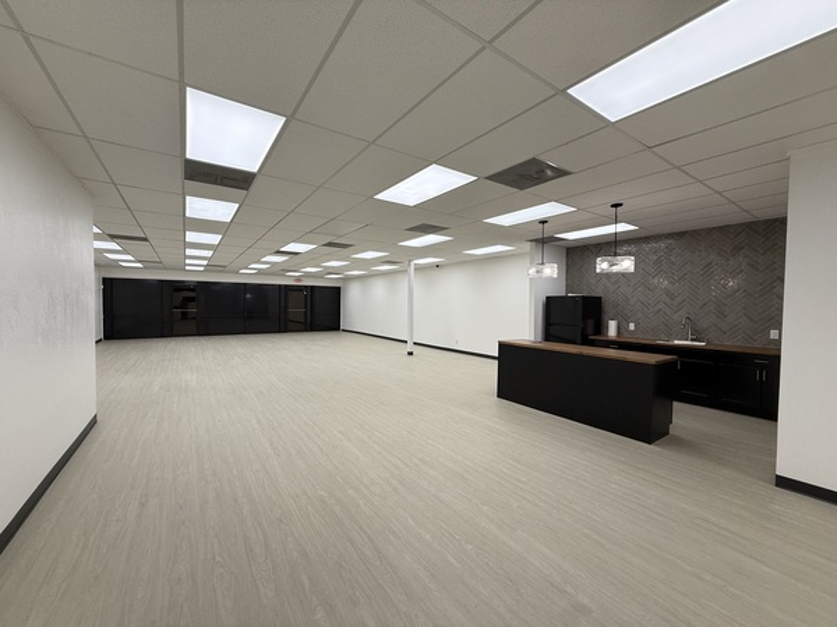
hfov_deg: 102.1
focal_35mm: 14
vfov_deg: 85.7
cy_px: 314
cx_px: 418
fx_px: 339
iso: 64
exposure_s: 1/241
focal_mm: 2.22
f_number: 2.2
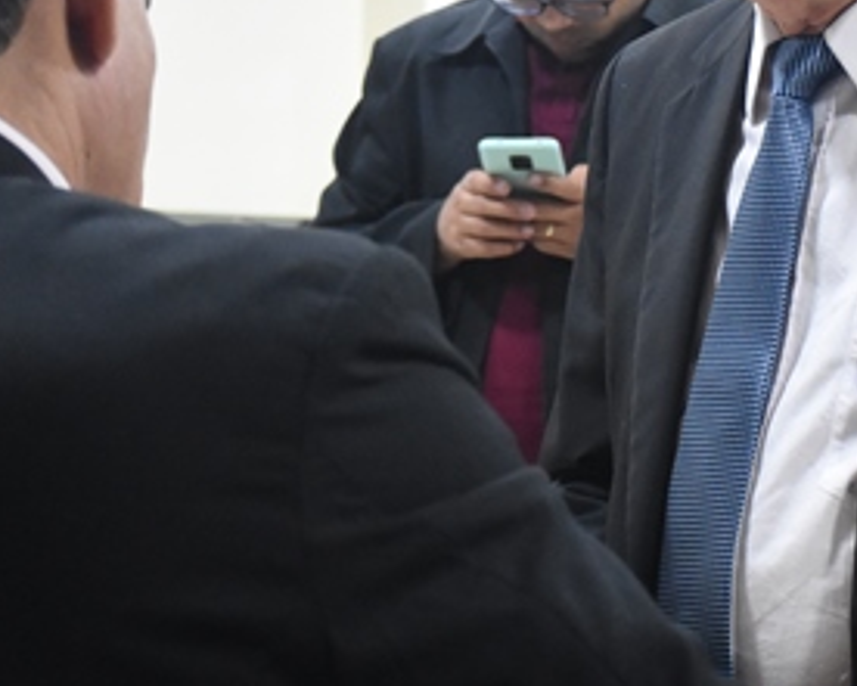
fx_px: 3146
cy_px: 151
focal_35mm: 124
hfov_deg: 15.4
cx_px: 652
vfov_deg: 12.4
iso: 4000
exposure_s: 1/60
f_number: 5
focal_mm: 38
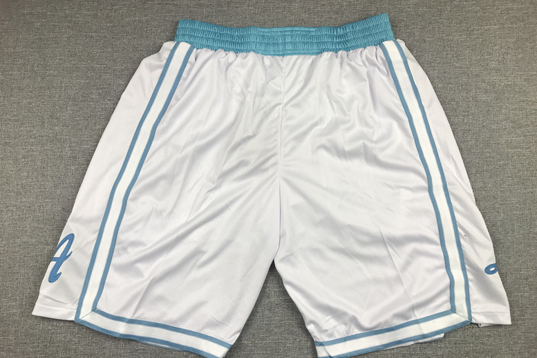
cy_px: 189
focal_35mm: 30
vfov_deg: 43.6
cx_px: 267
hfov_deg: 61.9
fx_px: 447
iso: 25
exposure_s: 1/100
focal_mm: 3.99
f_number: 1.8
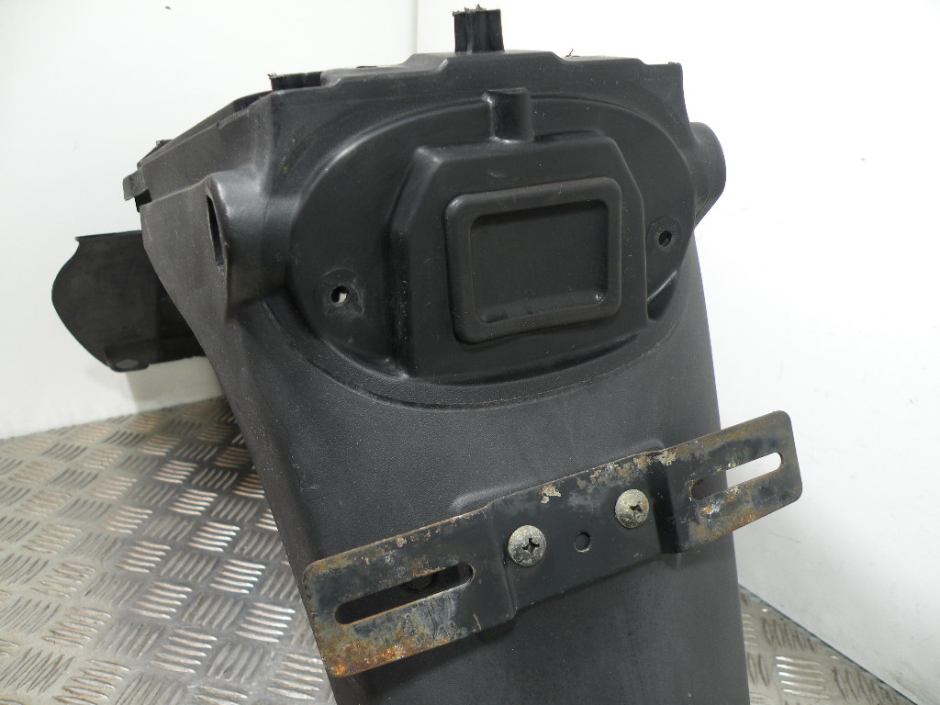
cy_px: 352
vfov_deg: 51.4
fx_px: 733
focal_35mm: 27
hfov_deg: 65.3
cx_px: 470
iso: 97
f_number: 2.8
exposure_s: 1/59.8
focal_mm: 4.7
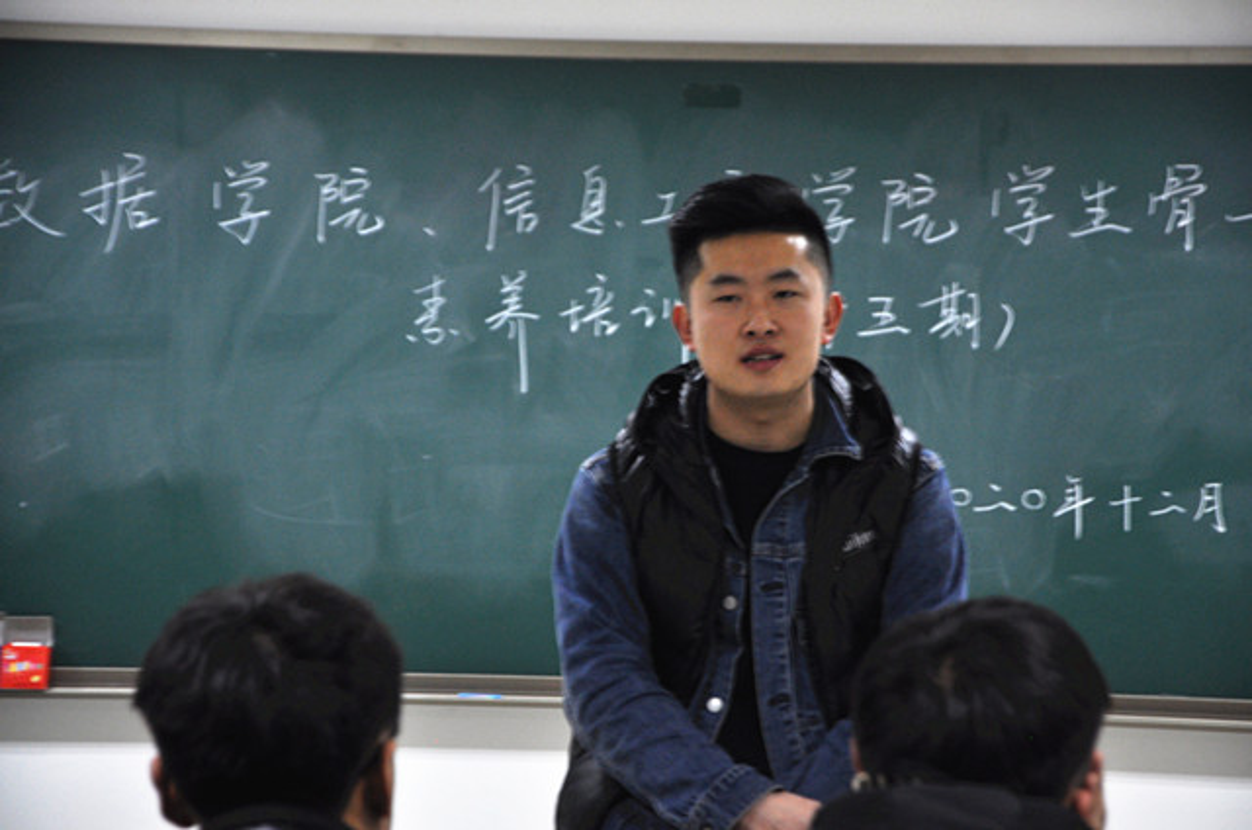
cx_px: 626
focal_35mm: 147
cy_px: 415
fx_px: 5102
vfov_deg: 9.3
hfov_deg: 14.0
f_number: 5.6
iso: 500
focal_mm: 98
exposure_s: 1/13
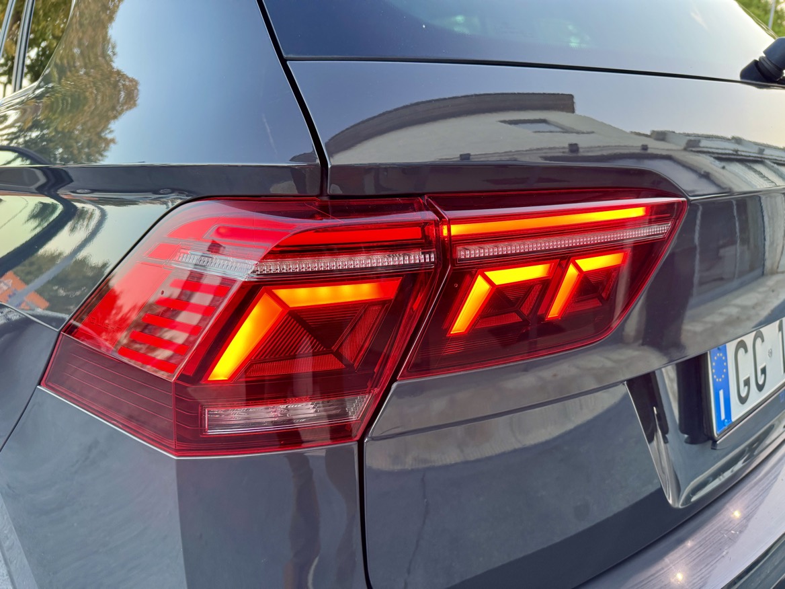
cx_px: 392
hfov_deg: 71.6
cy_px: 294
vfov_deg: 56.8
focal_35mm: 24
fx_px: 544
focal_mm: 6.76
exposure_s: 1/100
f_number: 1.78
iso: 200
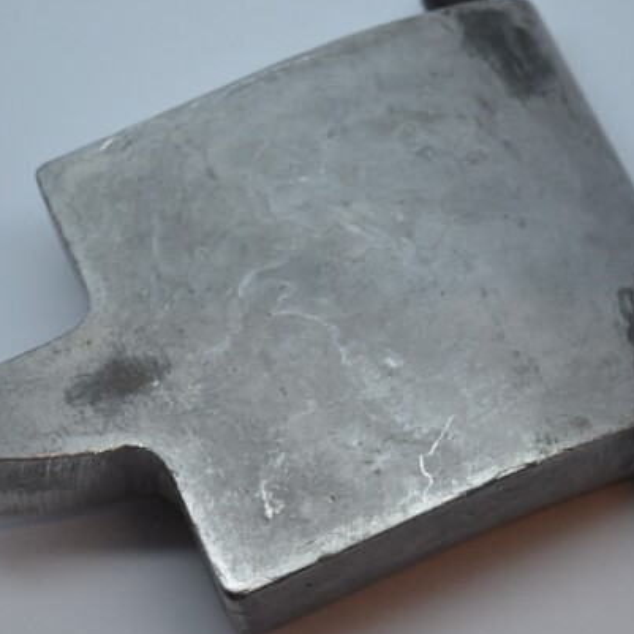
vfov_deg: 13.9
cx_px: 353
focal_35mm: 126
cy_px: 325
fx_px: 2606
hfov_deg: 13.9
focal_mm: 55
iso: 400
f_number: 5.6
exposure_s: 1/125
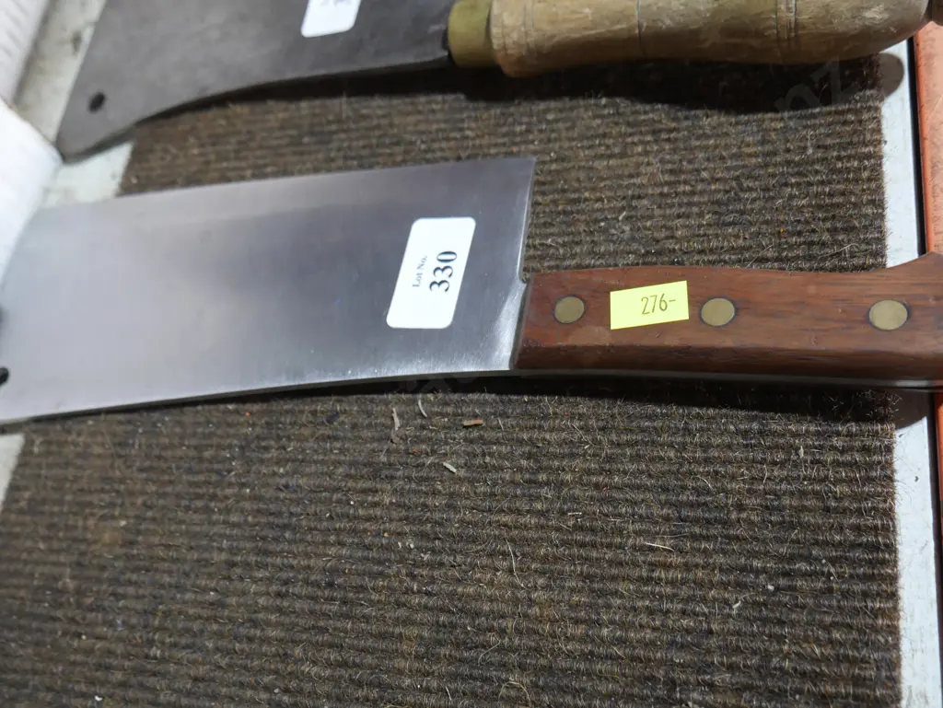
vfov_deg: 41.8
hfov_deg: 53.9
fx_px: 927
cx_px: 472
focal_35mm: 34
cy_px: 354
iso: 640
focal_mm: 17
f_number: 4
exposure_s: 1/60
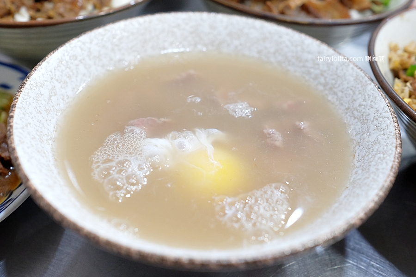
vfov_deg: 37.9
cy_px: 138
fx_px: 404
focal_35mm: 35
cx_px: 208
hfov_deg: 54.4
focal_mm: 23
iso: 1000
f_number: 3.2
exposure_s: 1/80
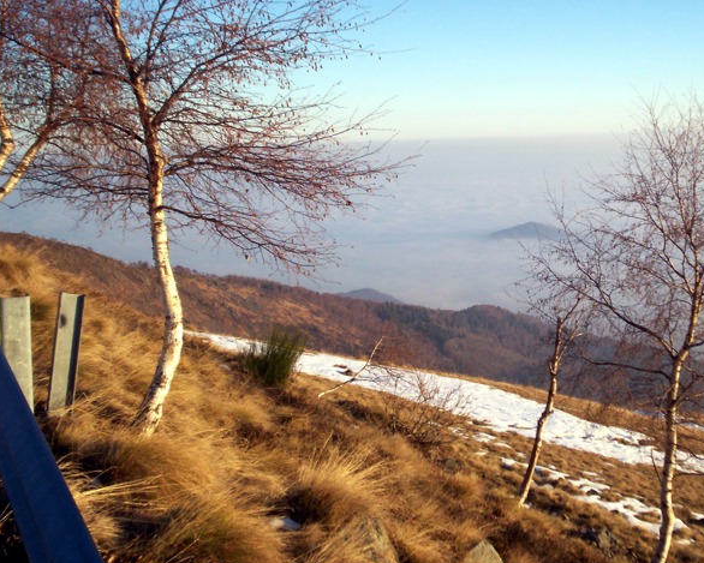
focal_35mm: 48
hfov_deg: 38.3
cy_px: 245
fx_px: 1000
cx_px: 478
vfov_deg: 31.4
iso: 100
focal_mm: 5.9
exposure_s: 1/326
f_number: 4.5
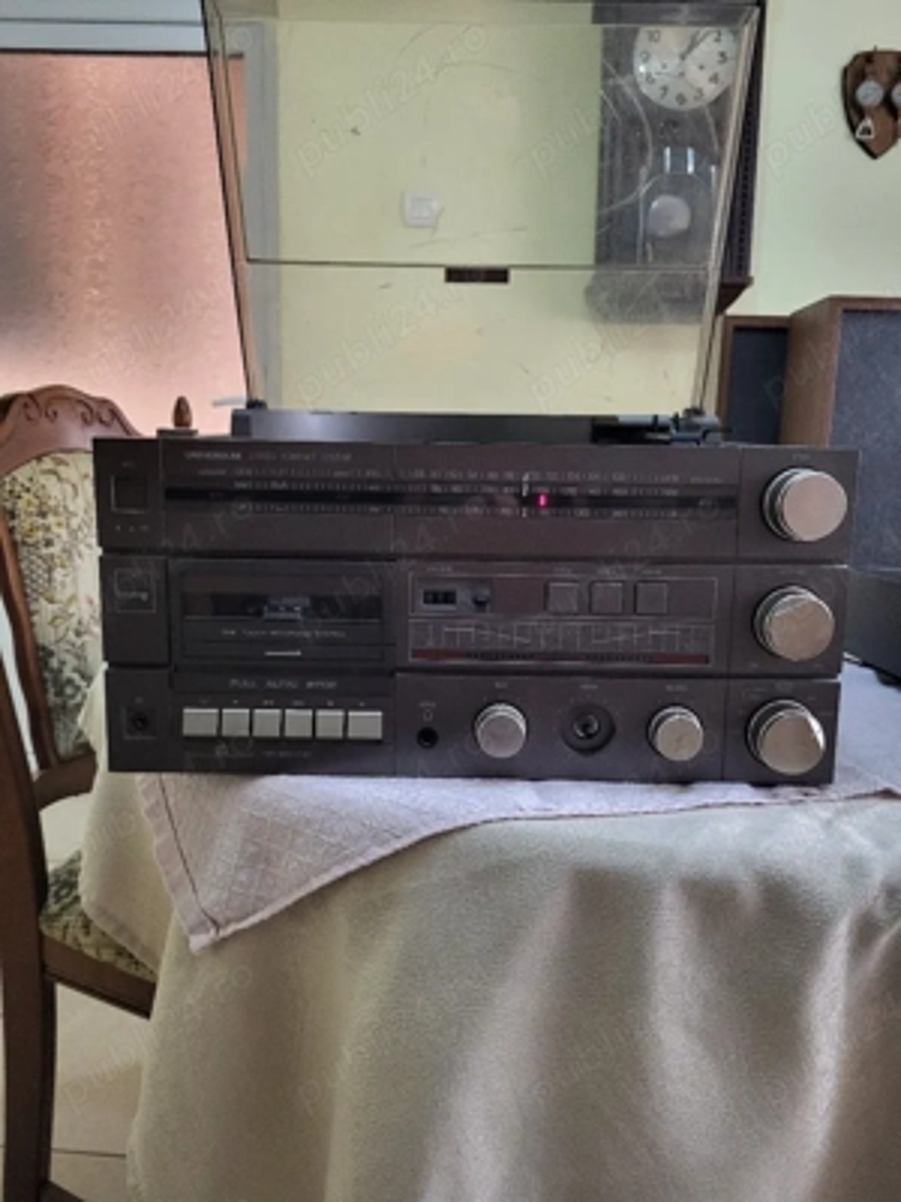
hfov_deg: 53.1
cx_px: 450
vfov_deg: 67.3
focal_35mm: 26
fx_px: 902
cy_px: 601
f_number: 1.8
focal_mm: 5.4
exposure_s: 1/33.4
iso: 640
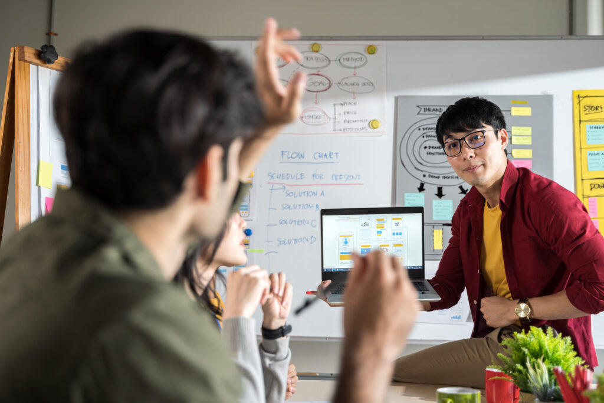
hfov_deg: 41.1
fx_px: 805
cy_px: 202
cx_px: 302
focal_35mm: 48
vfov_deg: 28.1
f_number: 2.8
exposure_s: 1/125
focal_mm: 48
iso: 500
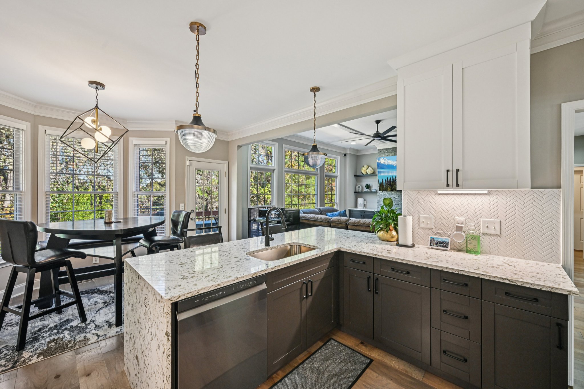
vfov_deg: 81.2
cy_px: 194
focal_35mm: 14
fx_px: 227
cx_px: 292
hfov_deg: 104.3
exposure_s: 1/15
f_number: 8
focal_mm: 14
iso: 140
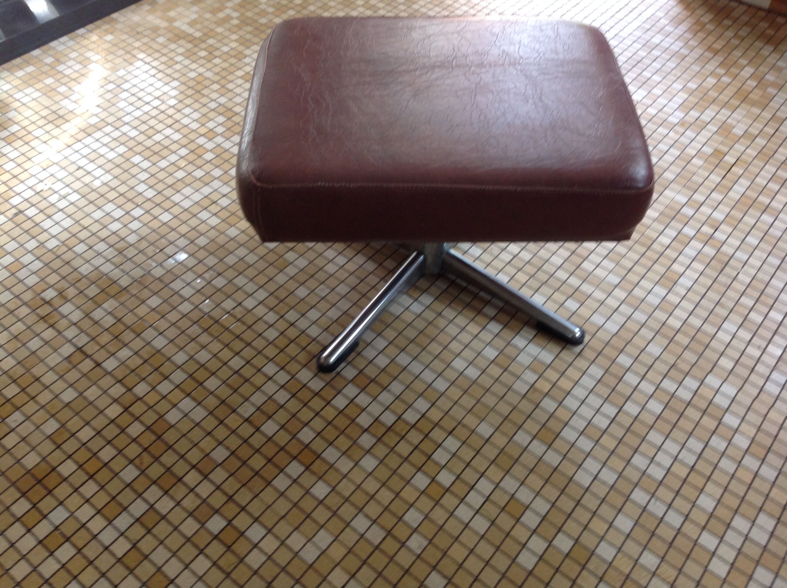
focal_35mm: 35
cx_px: 394
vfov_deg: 40.6
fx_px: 795
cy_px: 294
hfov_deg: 52.7
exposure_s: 1/15
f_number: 2.4
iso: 80
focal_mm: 4.28
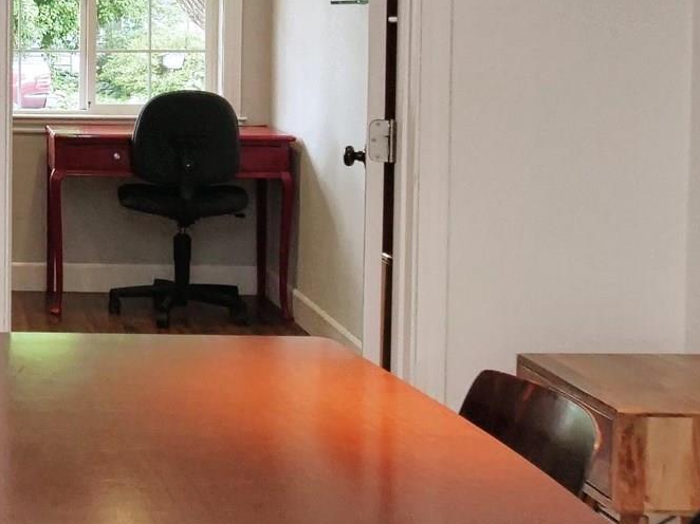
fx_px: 1314
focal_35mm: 65
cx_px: -136
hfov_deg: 26.6
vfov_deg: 22.1
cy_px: 63
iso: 800
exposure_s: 1/160
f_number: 3.5
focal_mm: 7
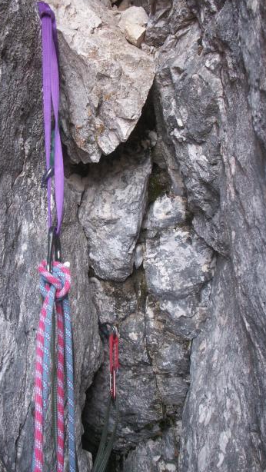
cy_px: 227
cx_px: 101
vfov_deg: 48.3
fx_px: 526
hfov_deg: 28.3
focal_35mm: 42
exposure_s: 1/40
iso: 80
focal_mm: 7.7
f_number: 3.5
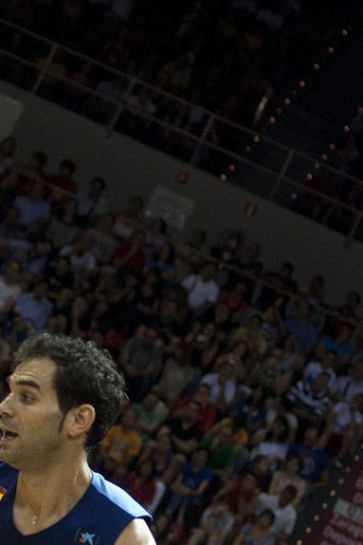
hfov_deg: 5.2
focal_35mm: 262
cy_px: 560
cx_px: -41
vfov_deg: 7.8
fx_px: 3960
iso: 1600
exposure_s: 1/500
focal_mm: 78
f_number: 4
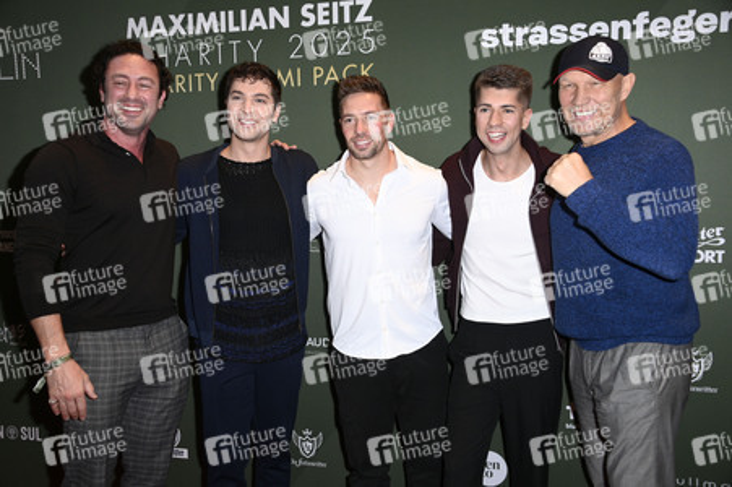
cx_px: 366
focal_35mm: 38
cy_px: 244
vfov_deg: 35.0
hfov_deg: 50.7
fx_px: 772
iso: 1600
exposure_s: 1/250
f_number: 5.6
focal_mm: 38
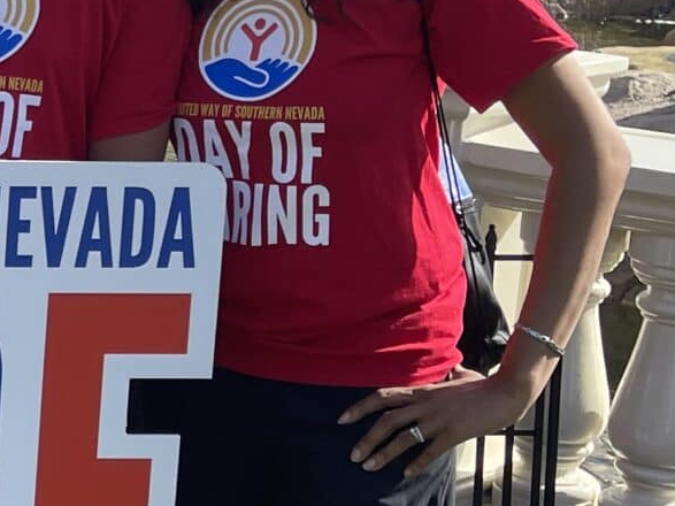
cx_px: -601
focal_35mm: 109
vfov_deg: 13.6
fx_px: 2125
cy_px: 169
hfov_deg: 15.2
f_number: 1.6
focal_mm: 5.1
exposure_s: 1/1339
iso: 32
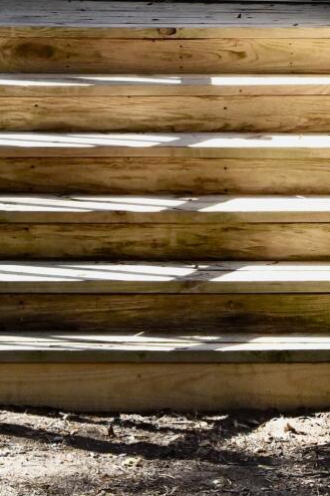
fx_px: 2119
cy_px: -253
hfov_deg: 8.9
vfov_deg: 12.6
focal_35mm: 154
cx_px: 155
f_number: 13
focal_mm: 38
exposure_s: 1/640
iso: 2000
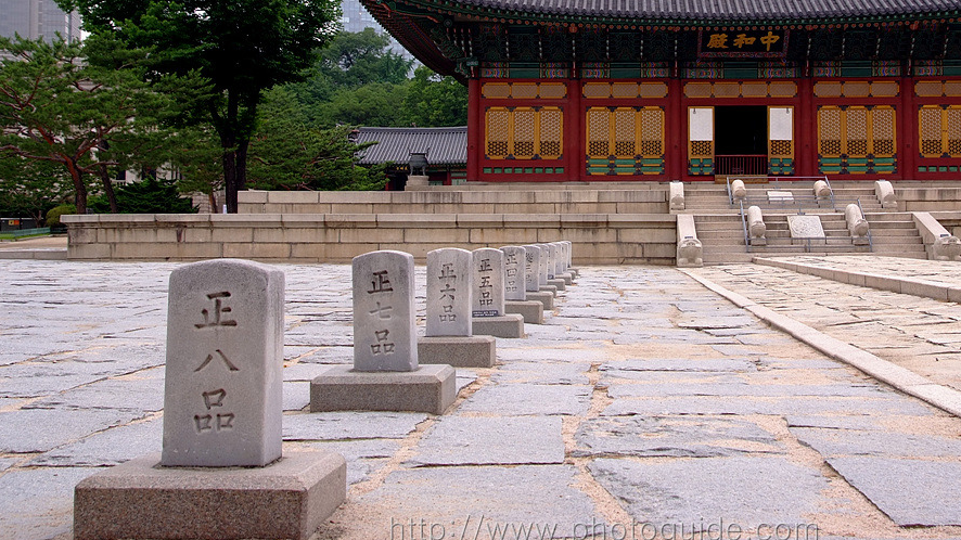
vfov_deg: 24.2
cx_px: 614
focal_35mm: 49
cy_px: 156
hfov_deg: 41.7
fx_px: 1248
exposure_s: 1/125
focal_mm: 24
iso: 125
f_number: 6.3
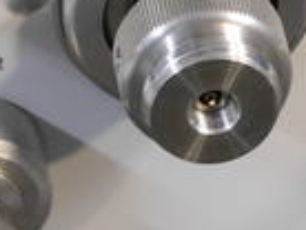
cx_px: 24
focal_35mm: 809
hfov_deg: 2.4
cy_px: 157
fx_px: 7164
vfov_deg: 1.8
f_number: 14
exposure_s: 1/2
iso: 800
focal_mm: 140
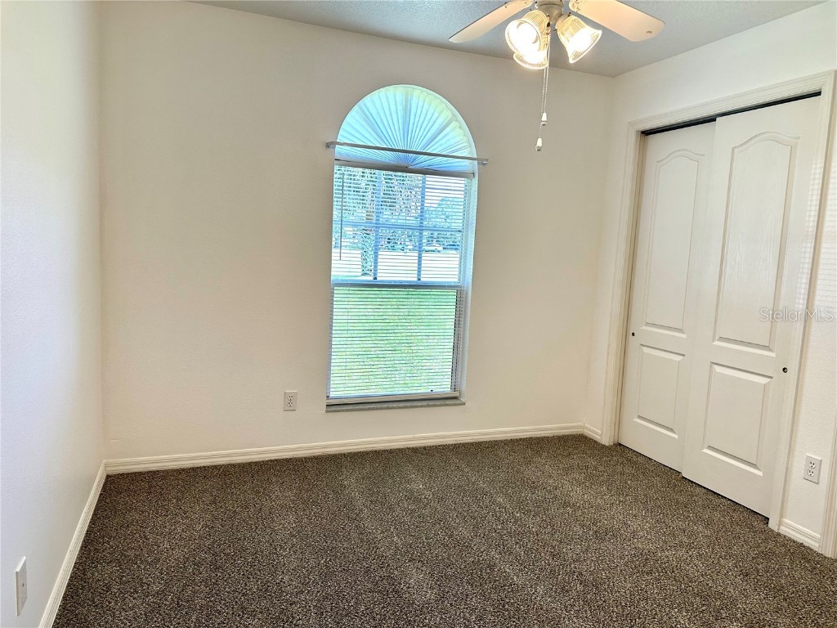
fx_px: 580
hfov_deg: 71.6
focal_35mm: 24
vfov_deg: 56.8
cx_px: 418
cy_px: 314
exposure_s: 1/163
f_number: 1.78
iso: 80
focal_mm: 6.86
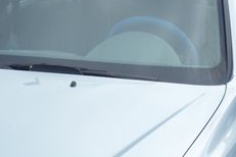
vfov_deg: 10.9
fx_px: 813
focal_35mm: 124
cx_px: 98
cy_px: 161
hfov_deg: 16.5
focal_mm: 10.4
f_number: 2.2
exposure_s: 1/2000
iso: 125
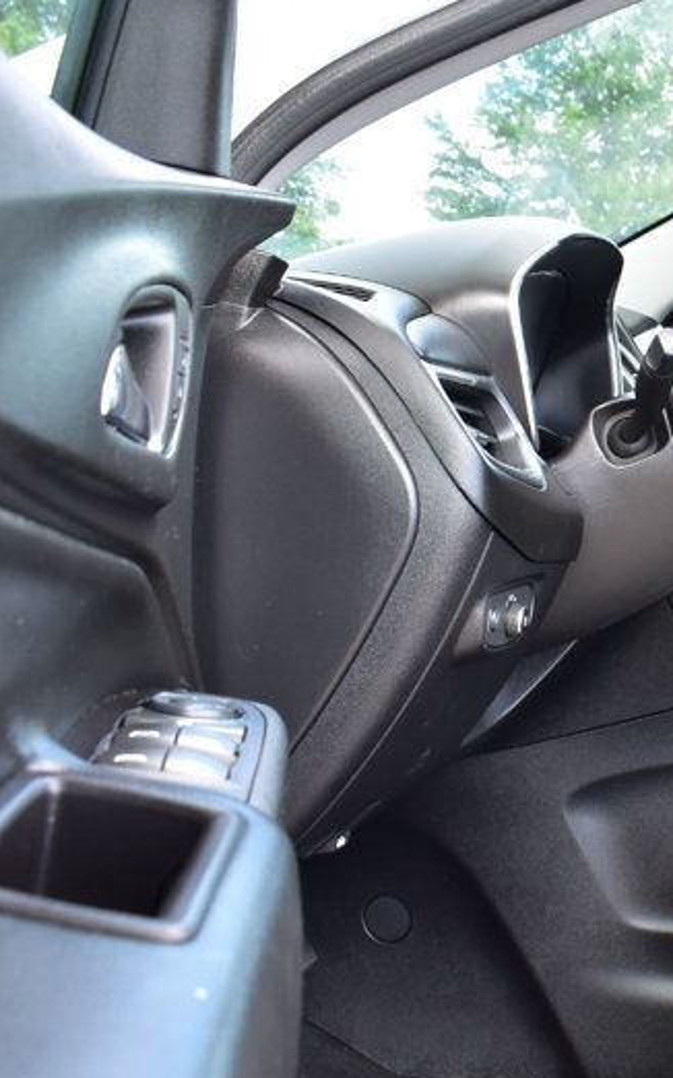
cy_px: 570
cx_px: 890
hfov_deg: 21.5
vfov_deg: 37.5
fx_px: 1586
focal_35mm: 54
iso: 400
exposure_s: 1/50
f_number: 8
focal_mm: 18
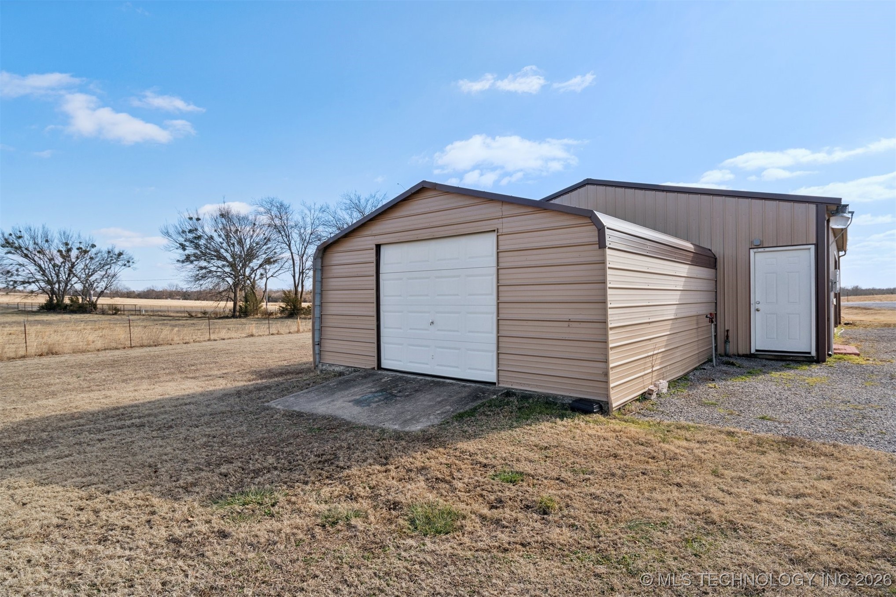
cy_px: 298
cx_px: 448
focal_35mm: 18
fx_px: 448
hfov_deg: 90.0
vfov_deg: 67.4
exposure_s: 1/640
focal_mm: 18
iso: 200
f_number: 7.1
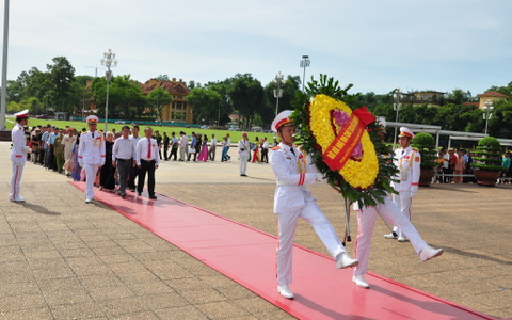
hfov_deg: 55.3
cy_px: 148
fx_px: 488
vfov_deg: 36.3
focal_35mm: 35
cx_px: 247
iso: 200
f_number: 14
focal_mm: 22
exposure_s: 1/160
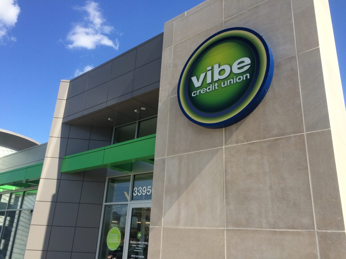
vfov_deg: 48.2
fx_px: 290
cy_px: 130
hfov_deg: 61.7
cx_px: 173
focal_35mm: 29
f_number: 2.2
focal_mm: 4.15
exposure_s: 1/1325
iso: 32
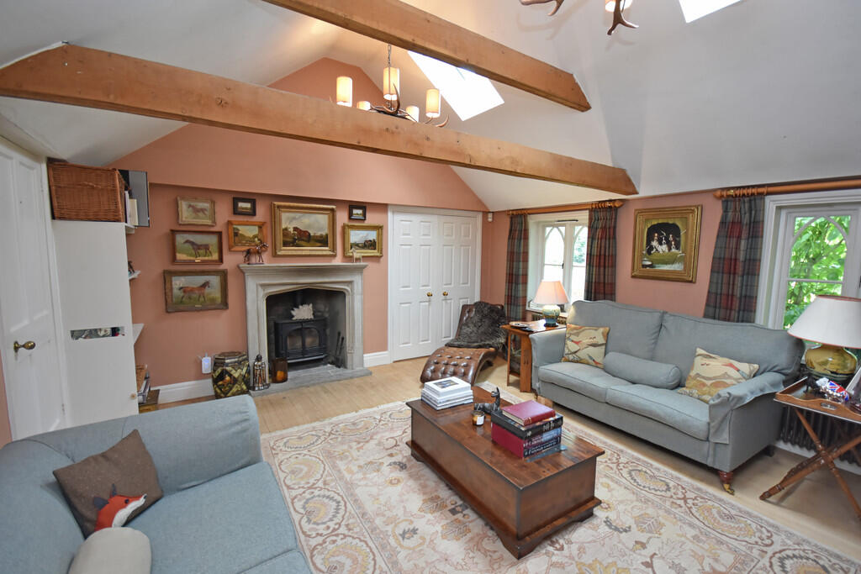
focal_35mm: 15
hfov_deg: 100.4
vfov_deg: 77.3
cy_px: 287
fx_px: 359
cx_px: 430
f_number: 4
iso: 1000
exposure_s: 1/60
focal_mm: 10
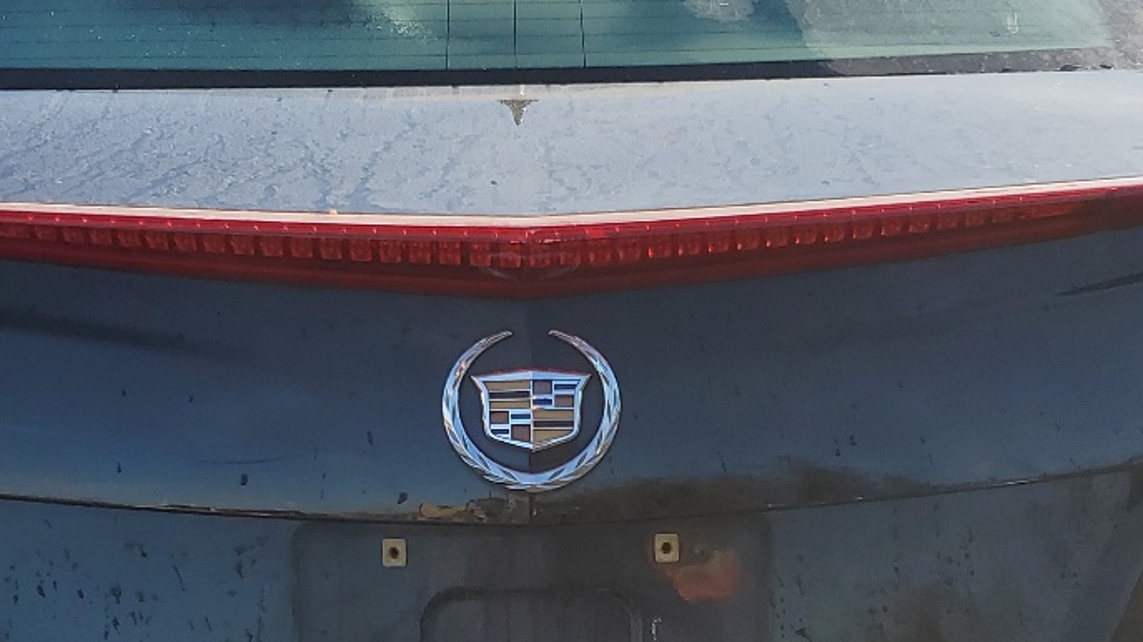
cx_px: 532
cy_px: 504
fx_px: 2000
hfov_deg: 31.9
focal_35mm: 66
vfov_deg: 18.1
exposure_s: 1/2500
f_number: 1.5
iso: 50
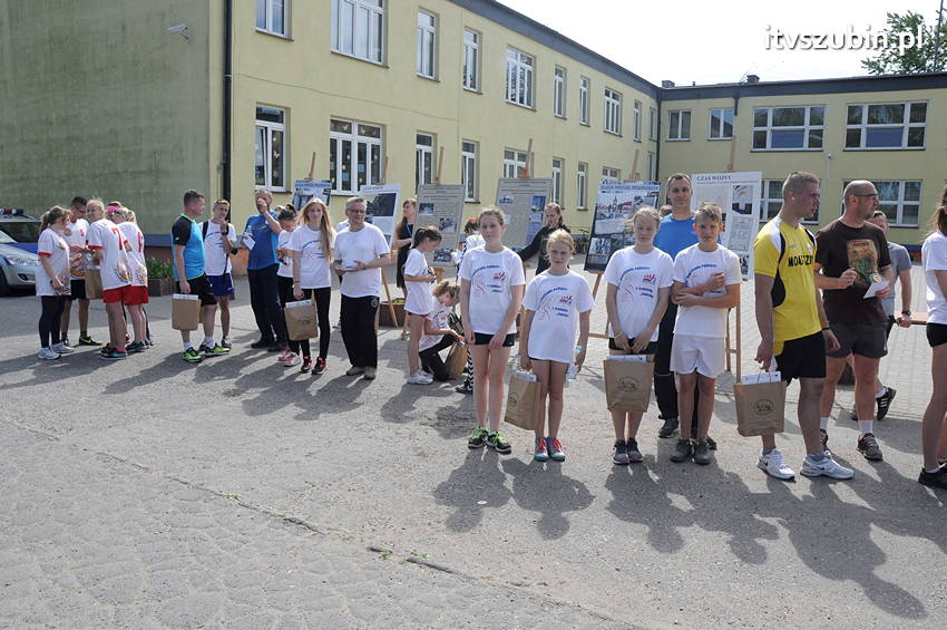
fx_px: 710
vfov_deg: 47.8
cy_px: 315
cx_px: 474
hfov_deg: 67.4
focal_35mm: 27
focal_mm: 18
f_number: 11
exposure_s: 1/500
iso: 800
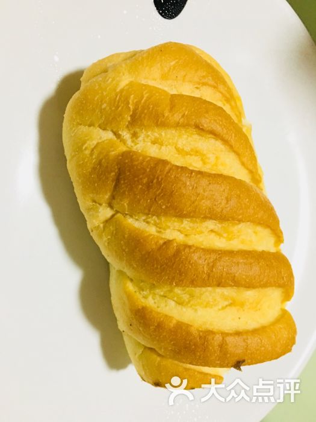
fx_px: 353
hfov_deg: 48.2
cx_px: 158
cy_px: 211
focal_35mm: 29
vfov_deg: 61.7
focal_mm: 4.15
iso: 100
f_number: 2.2
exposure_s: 1/8
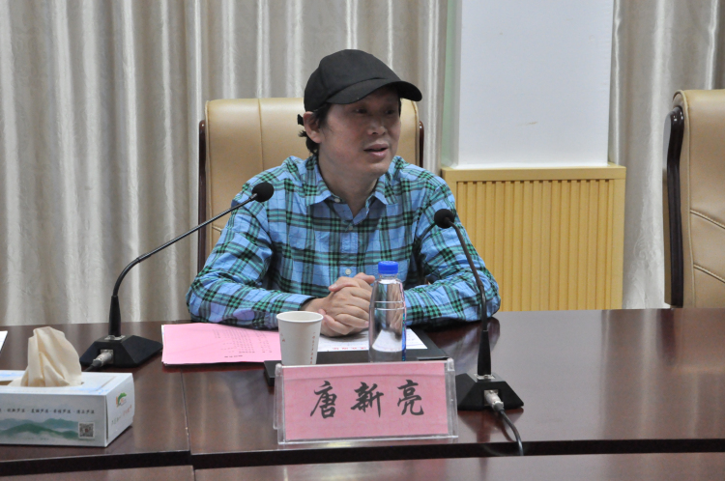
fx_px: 1508
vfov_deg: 18.1
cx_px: 362
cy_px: 240
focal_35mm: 75
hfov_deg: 27.0
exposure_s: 1/60
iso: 3200
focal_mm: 50
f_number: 9
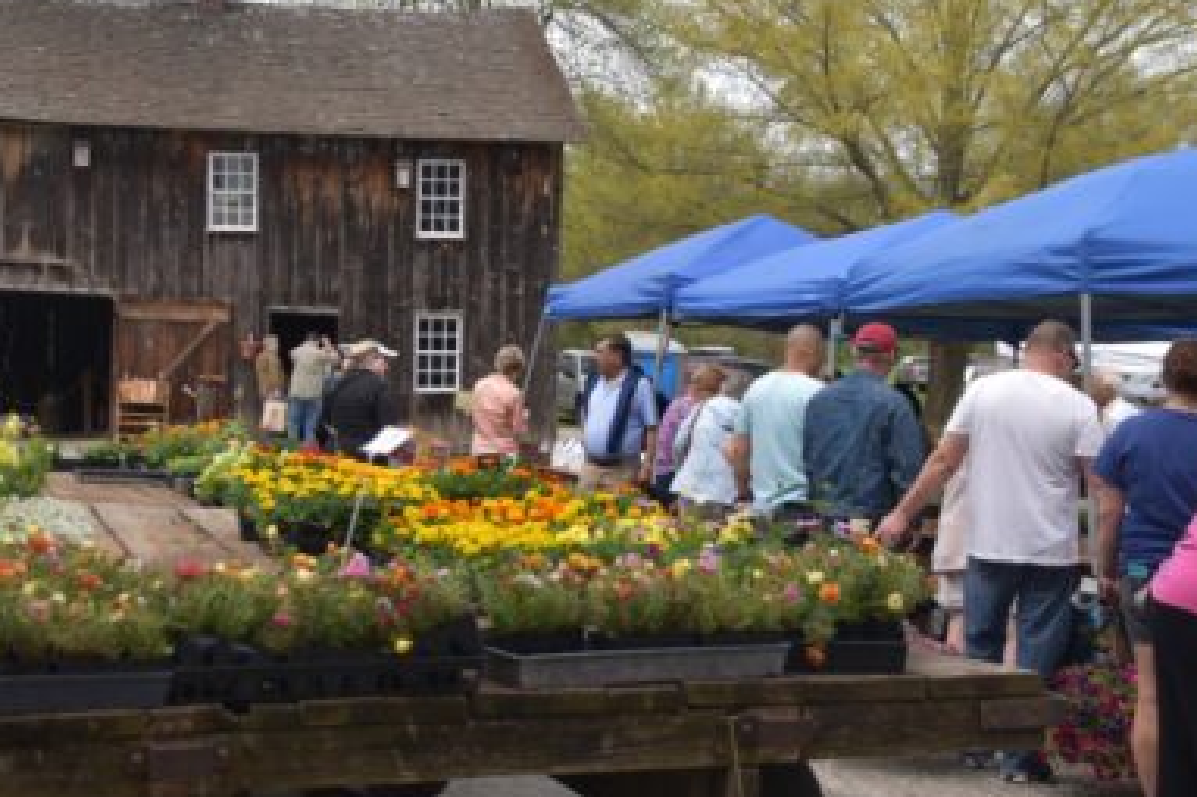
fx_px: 2016
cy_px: 295
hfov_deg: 33.1
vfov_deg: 22.3
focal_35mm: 61
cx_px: 619
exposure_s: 1/1000
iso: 200
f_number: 4
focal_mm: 31
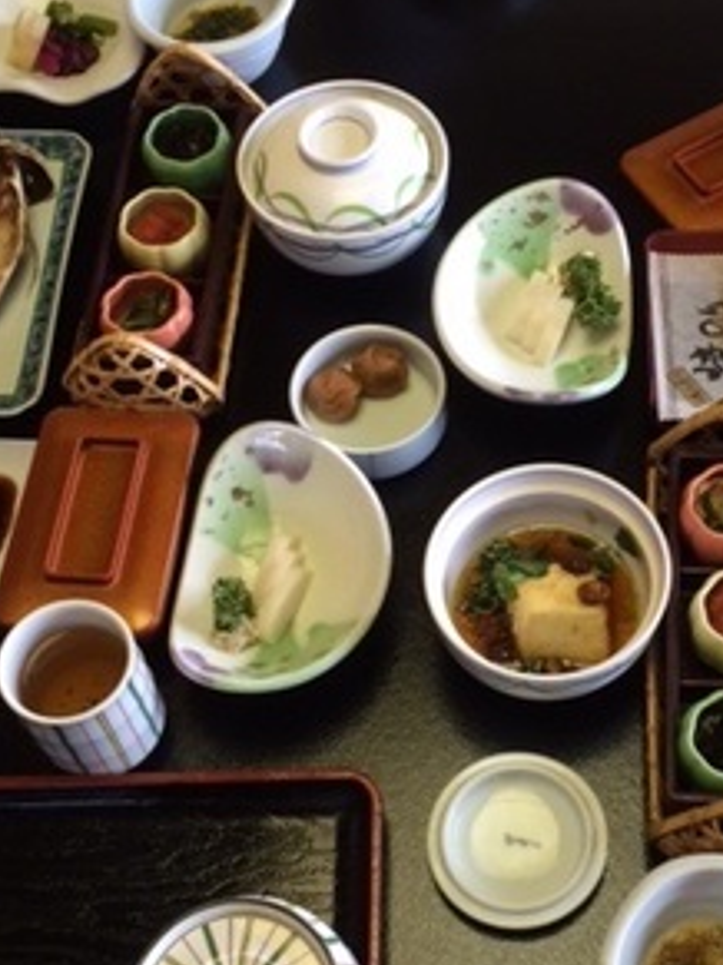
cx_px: 473
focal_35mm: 55
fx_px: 1533
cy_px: 595
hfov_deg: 26.4
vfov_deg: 34.8
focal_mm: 4.12
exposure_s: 1/30
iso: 64
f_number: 2.2
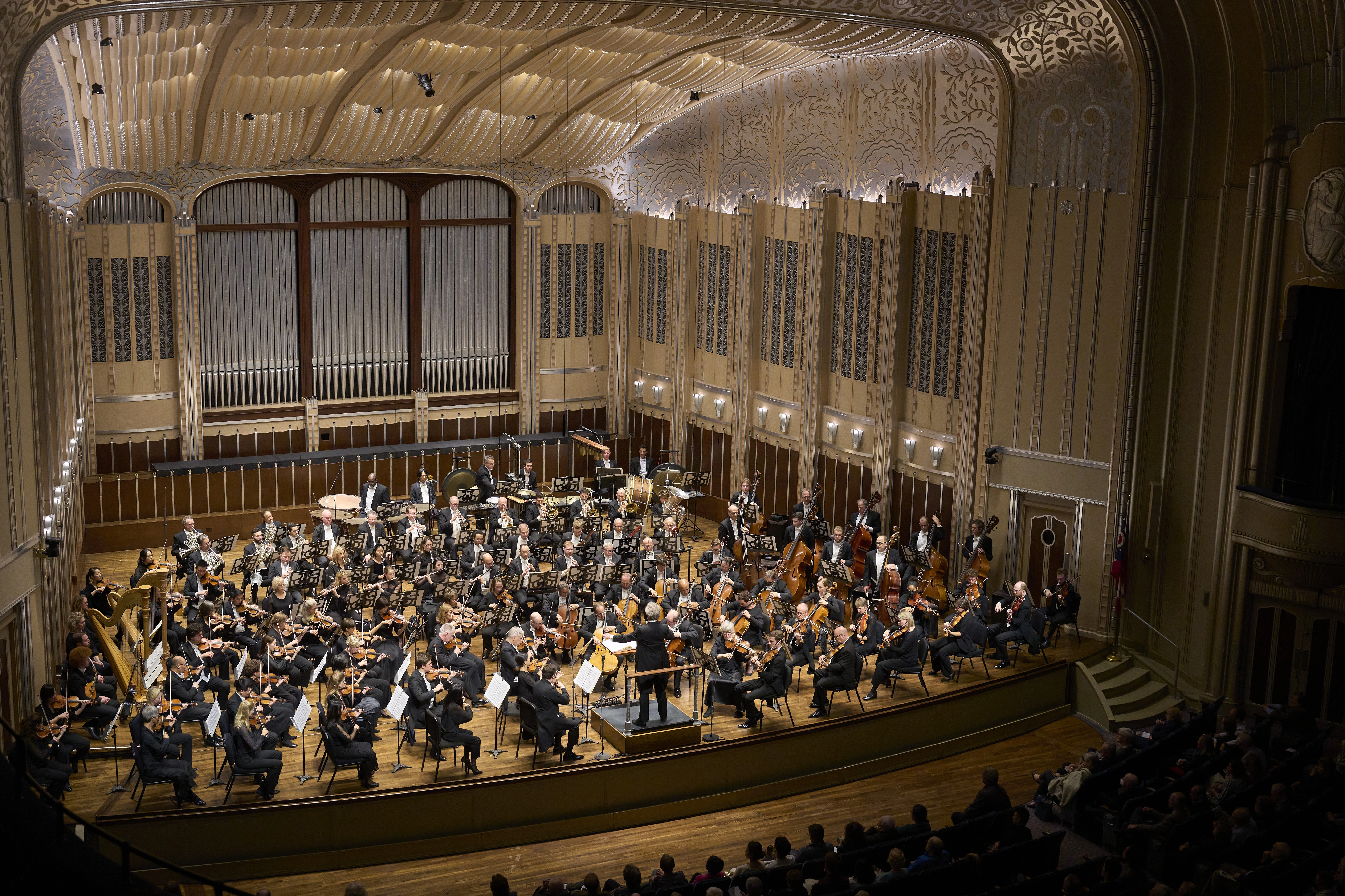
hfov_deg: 41.1
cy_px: 448
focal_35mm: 48
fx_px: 1793
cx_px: 672
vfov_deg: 28.1
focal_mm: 48
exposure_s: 1/200
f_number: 4
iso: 3200
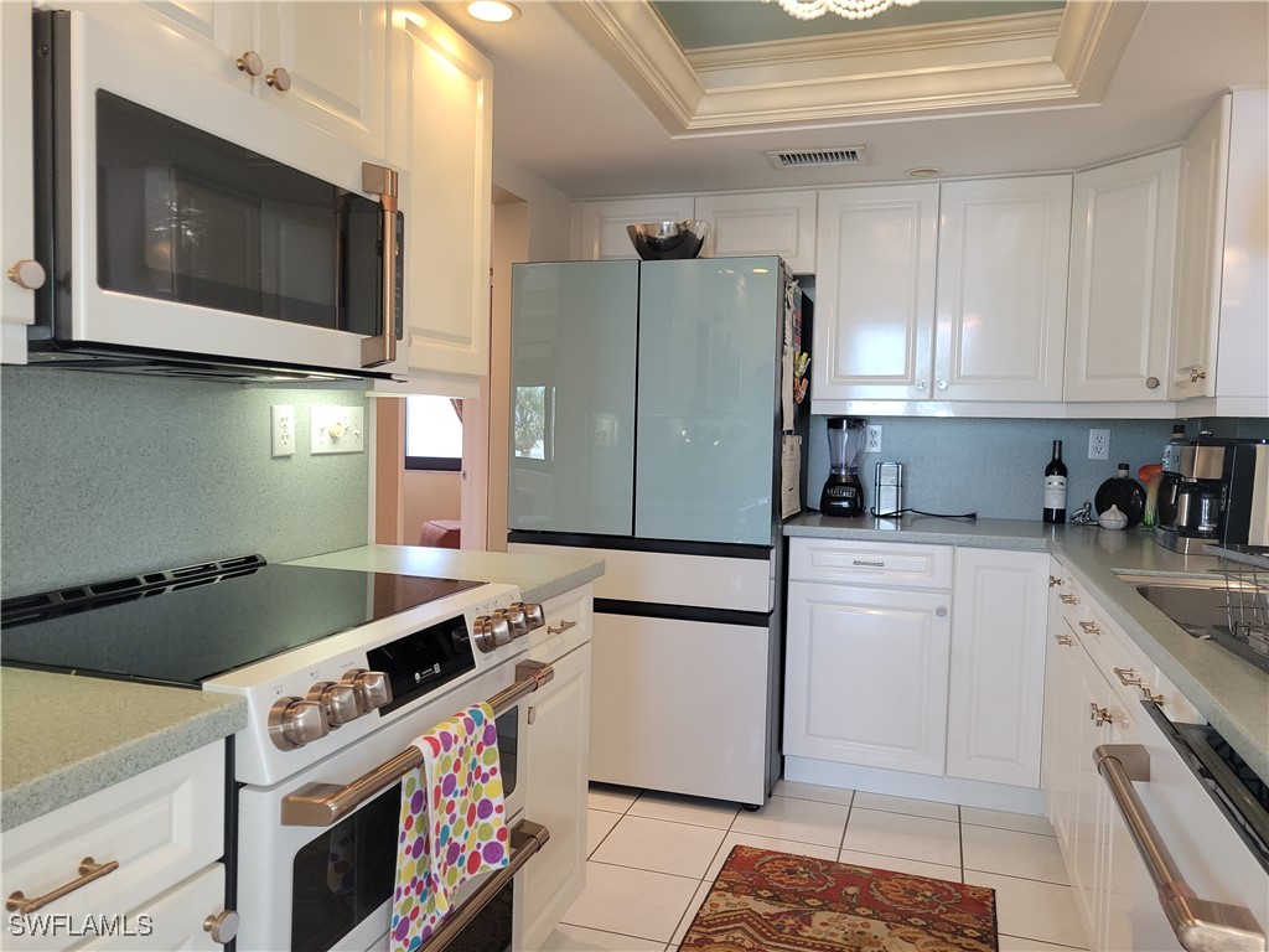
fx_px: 953
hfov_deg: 67.3
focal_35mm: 26
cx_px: 634
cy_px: 476
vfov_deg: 53.1
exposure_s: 1/60
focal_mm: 5.4
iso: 125
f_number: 1.8
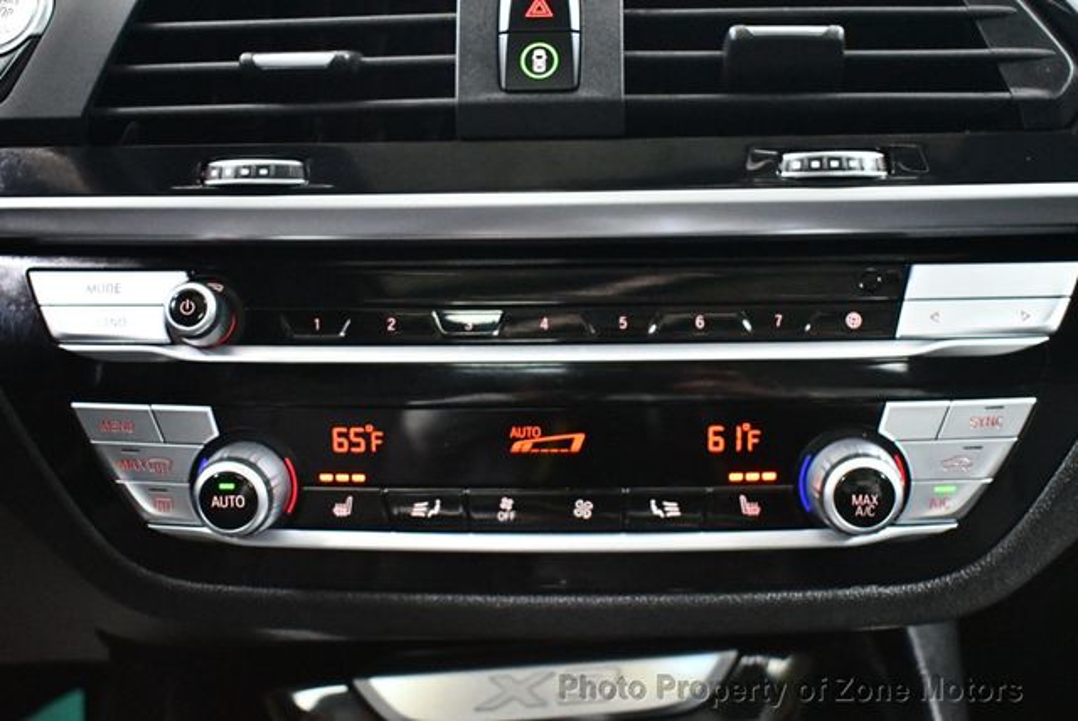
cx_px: 539
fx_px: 1379
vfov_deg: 29.3
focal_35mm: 46
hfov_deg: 42.7
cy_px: 360
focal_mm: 23
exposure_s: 1/60
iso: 9000
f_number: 3.8
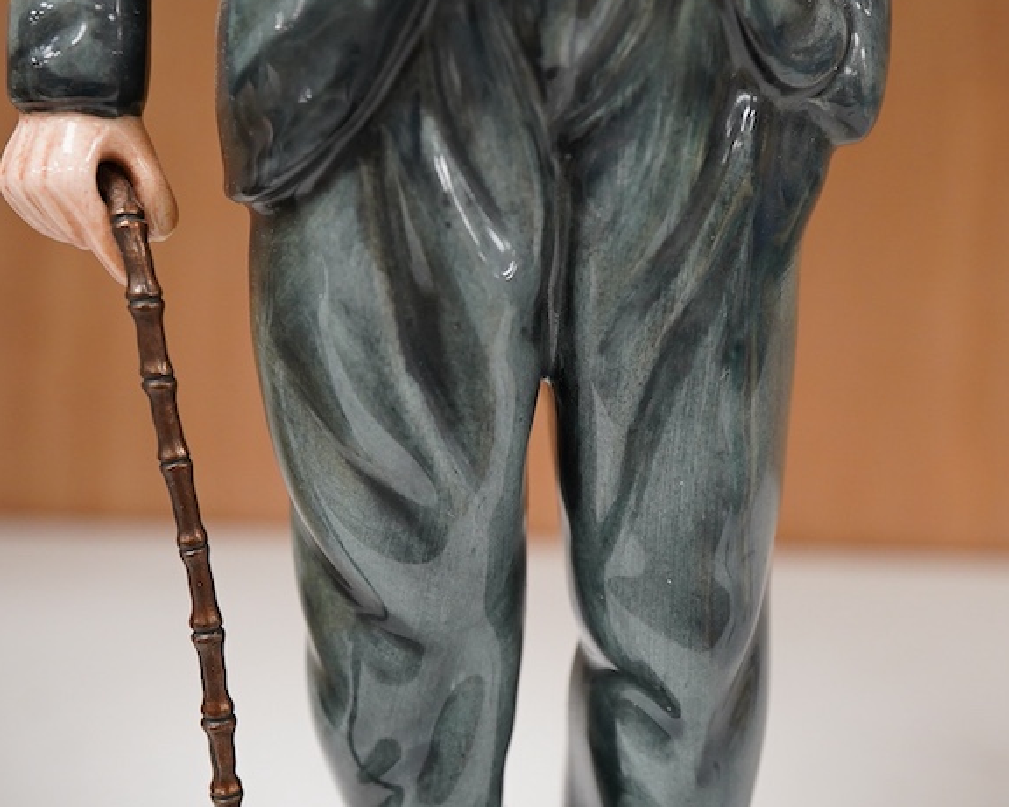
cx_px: 497
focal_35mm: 66
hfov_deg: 28.7
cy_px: 387
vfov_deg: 23.2
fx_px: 1971
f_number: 7.1
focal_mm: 30
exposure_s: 1/125
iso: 1250
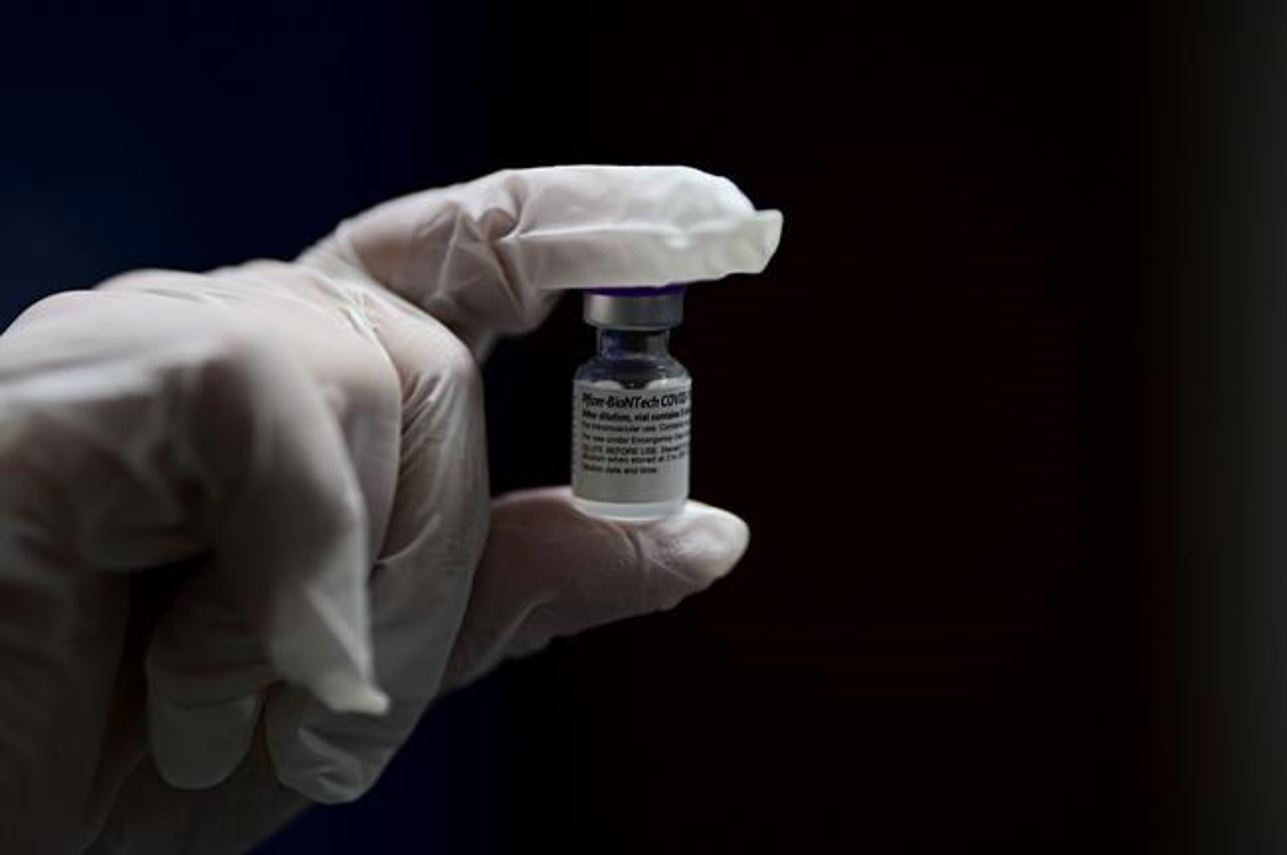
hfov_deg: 15.2
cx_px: 644
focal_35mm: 135
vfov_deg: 10.1
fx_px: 4821
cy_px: 428
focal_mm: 135
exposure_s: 1/400
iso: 800
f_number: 1.8
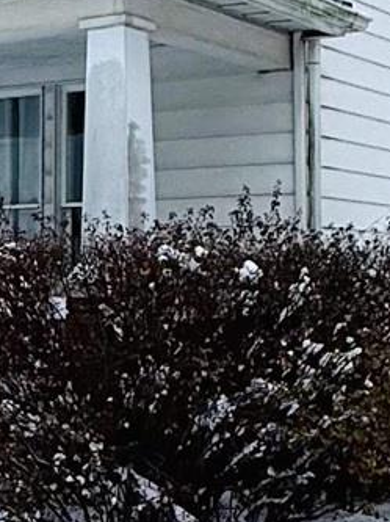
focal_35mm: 97
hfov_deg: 15.2
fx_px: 1460
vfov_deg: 20.2
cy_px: 229
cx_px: 113
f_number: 2.2
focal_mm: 2.22
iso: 50
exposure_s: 1/631
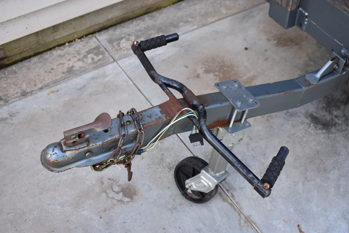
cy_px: 116
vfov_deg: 26.5
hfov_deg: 38.9
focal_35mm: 51
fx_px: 495
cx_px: 174
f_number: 5.6
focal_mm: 34
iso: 400
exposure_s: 1/250
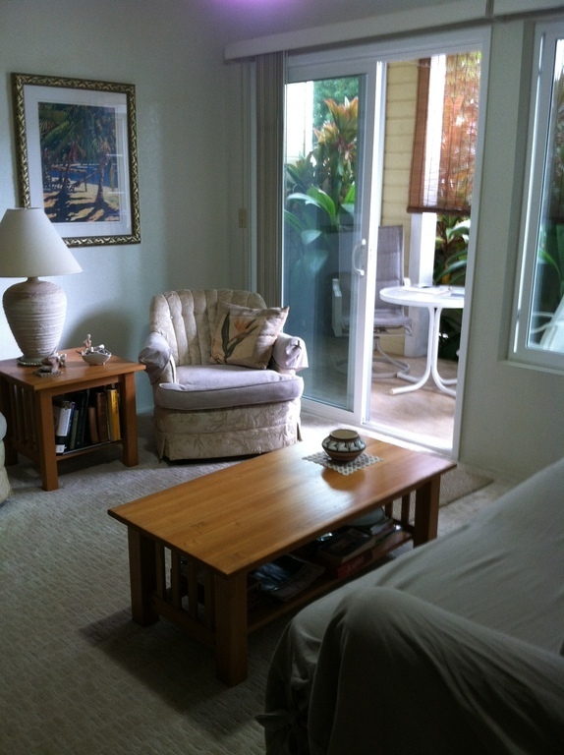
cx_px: 282
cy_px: 378
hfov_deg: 40.6
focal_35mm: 35
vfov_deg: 52.7
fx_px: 762
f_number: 2.8
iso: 125
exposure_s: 1/15
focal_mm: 3.85
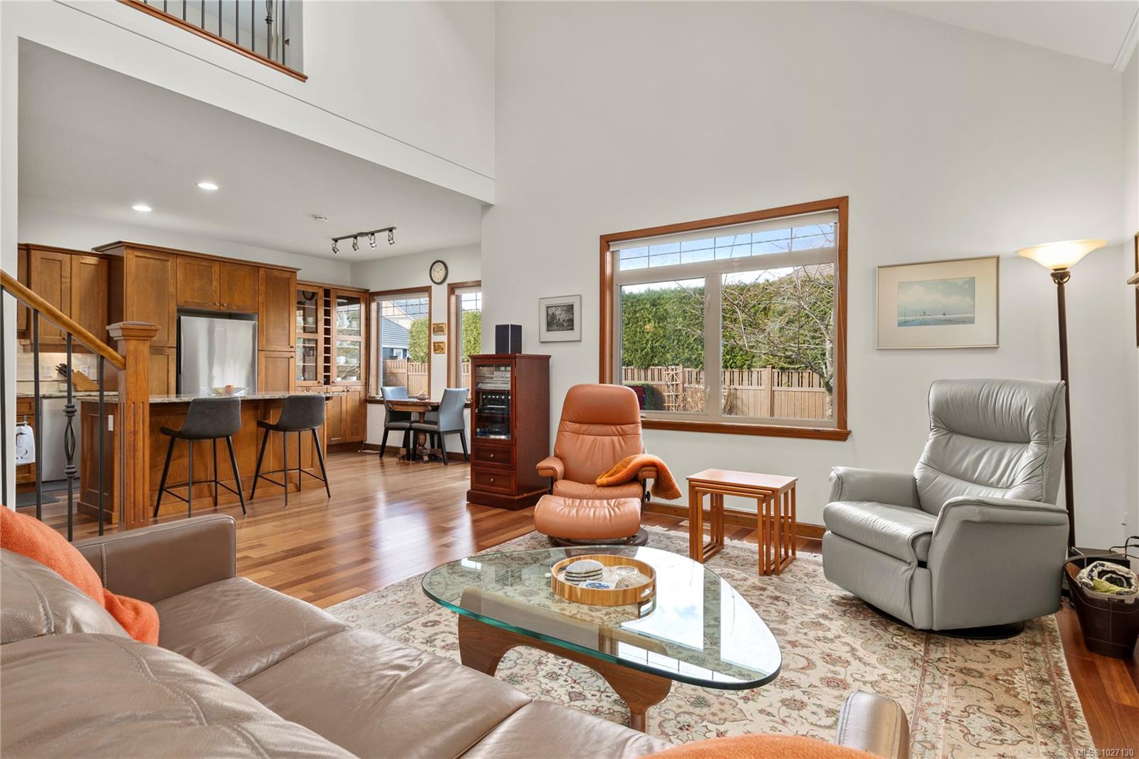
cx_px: 570
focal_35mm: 18
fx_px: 569
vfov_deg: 67.4
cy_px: 380
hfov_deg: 90.0
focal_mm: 12
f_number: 8
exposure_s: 1/8
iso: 320
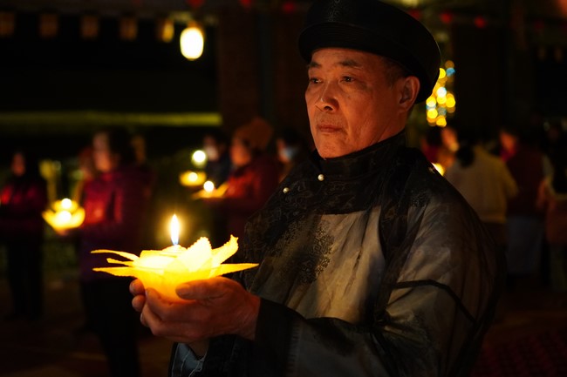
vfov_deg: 25.7
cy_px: 188
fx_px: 827
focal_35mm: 52
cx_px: 284
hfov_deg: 37.9
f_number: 2.2
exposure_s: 1/50
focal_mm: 35
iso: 3200
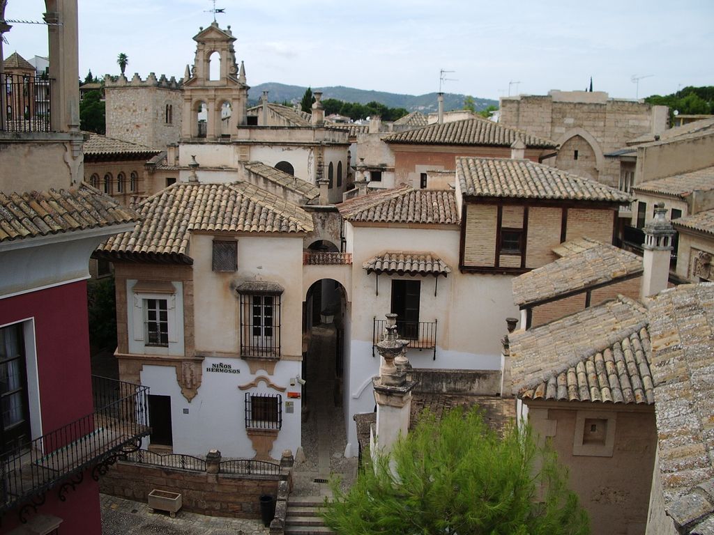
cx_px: 357
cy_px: 268
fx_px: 722
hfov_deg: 52.6
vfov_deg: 40.7
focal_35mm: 35
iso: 50
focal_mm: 5.8
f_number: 4.3
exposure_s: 1/400
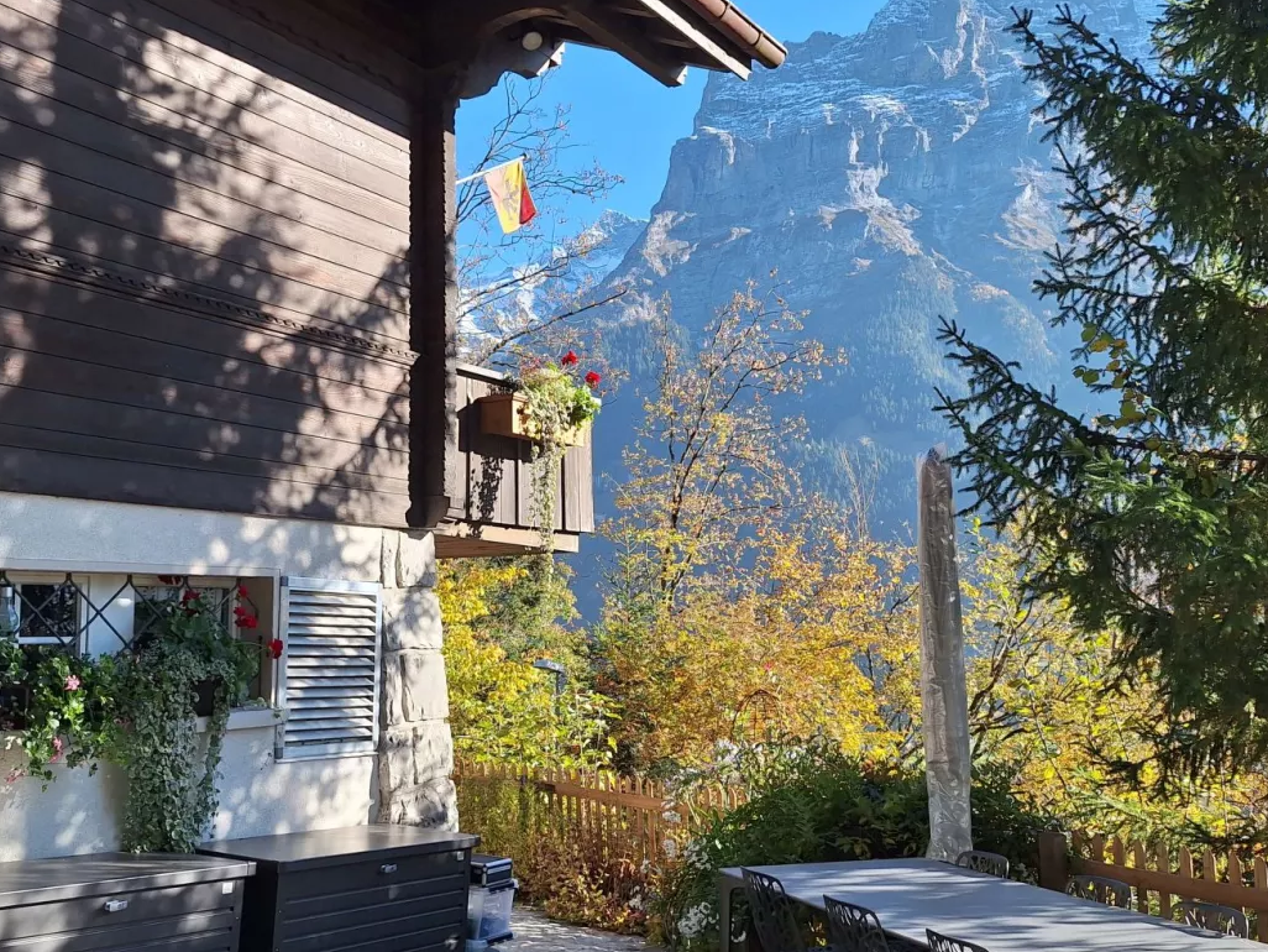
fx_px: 1319
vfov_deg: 39.7
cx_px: 576
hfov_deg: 51.3
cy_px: 480
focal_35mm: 36
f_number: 1.8
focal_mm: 5.54
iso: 40
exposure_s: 1/988
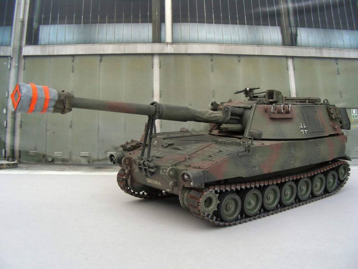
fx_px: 393
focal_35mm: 38
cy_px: 134
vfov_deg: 37.7
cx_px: 179
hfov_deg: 49.0
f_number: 3.5
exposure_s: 1/20.4
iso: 50
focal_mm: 6.3
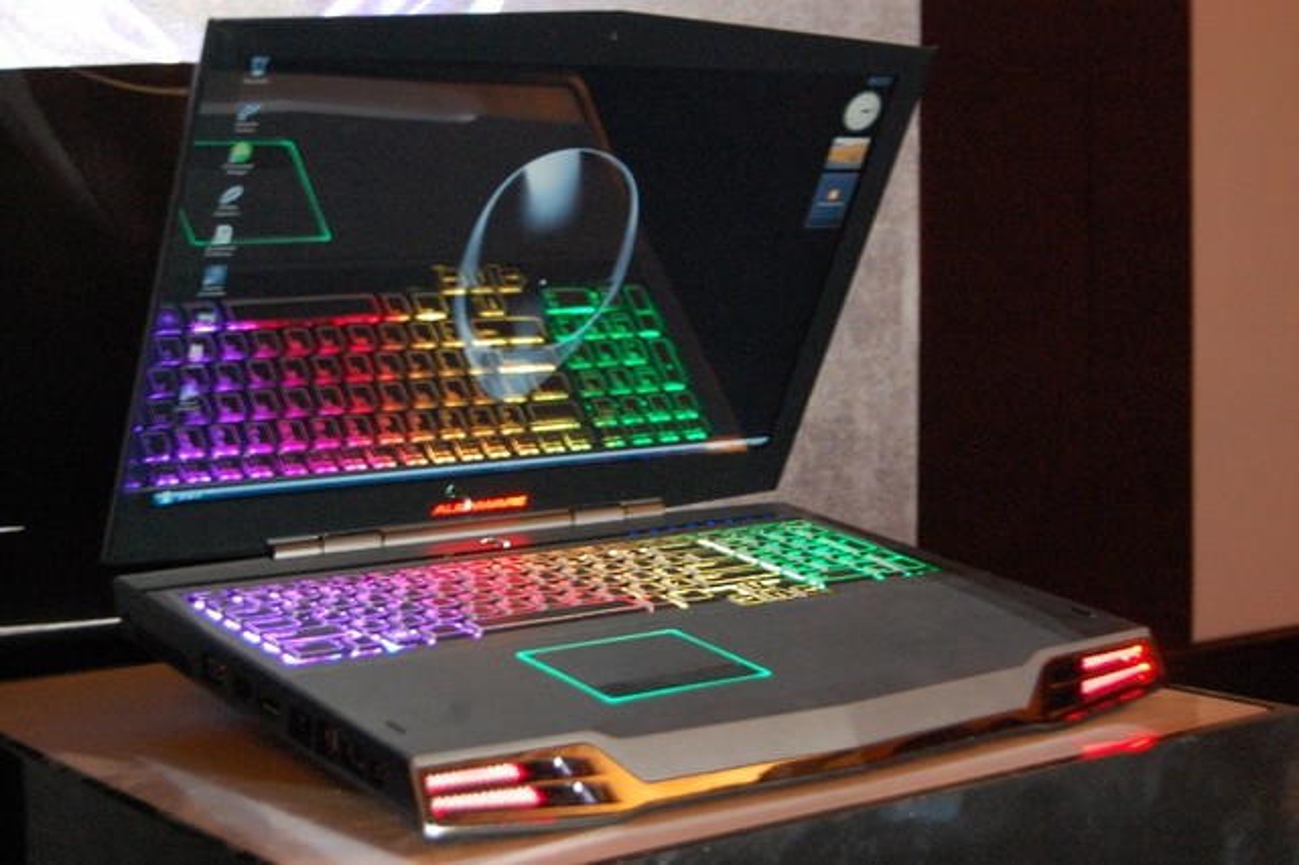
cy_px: 432
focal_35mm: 60
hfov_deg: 33.4
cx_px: 650
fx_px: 2164
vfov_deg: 22.6
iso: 1600
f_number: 5
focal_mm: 40
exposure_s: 1/3
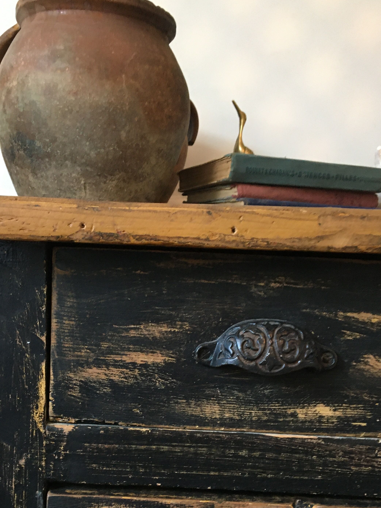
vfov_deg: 43.9
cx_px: 133
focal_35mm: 42
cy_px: 352
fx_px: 616
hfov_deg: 34.1
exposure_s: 1/33
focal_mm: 4.15
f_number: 2.2
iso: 200
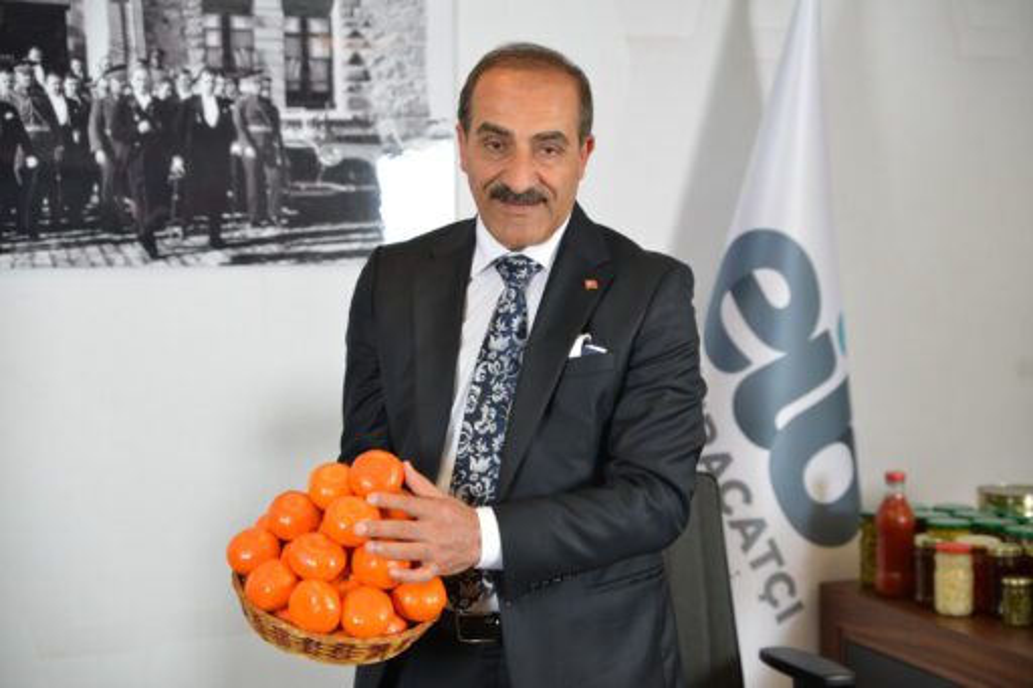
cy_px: 344
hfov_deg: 28.9
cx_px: 516
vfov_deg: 19.4
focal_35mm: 70
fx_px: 2008
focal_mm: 70
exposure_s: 1/100
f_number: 4
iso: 100
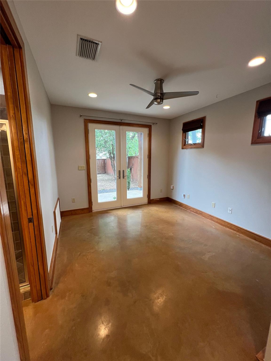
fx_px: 136
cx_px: 136
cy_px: 180
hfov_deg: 89.9
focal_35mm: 13
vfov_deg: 106.2
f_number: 1.8
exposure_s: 1/63
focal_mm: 1.57
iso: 100
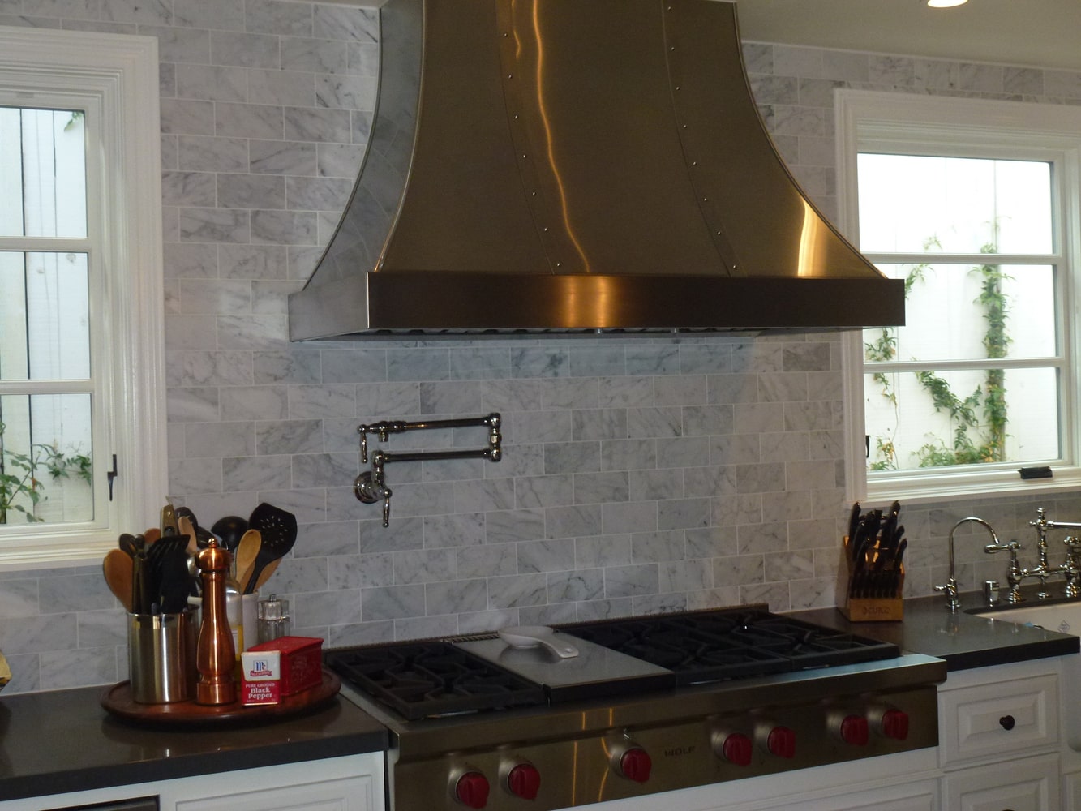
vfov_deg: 35.1
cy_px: 406
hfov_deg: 45.8
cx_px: 540
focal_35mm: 41
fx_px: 1280
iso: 200
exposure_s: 1/60
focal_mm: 7.4
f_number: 3.9
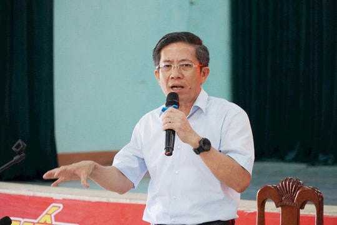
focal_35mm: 148
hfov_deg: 13.8
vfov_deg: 9.2
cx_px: 168
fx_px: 1390
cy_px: 112
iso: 2500
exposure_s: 1/160
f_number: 4
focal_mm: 99
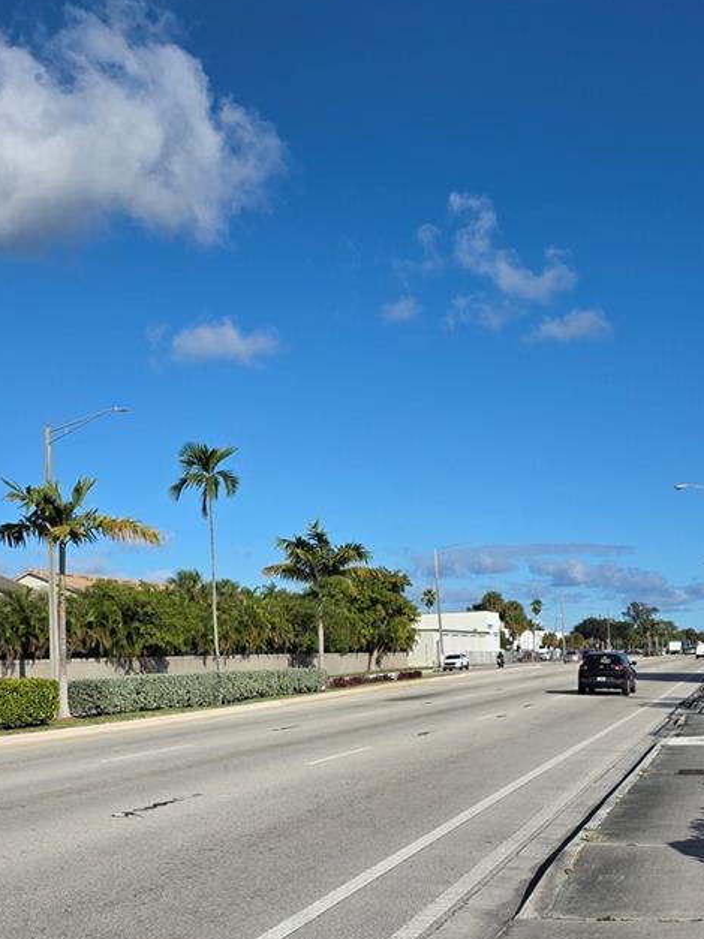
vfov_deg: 42.6
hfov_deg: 32.9
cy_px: 590
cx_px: 353
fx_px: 1194
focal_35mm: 44
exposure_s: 1/7944
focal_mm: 6.25
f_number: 1.7
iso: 64
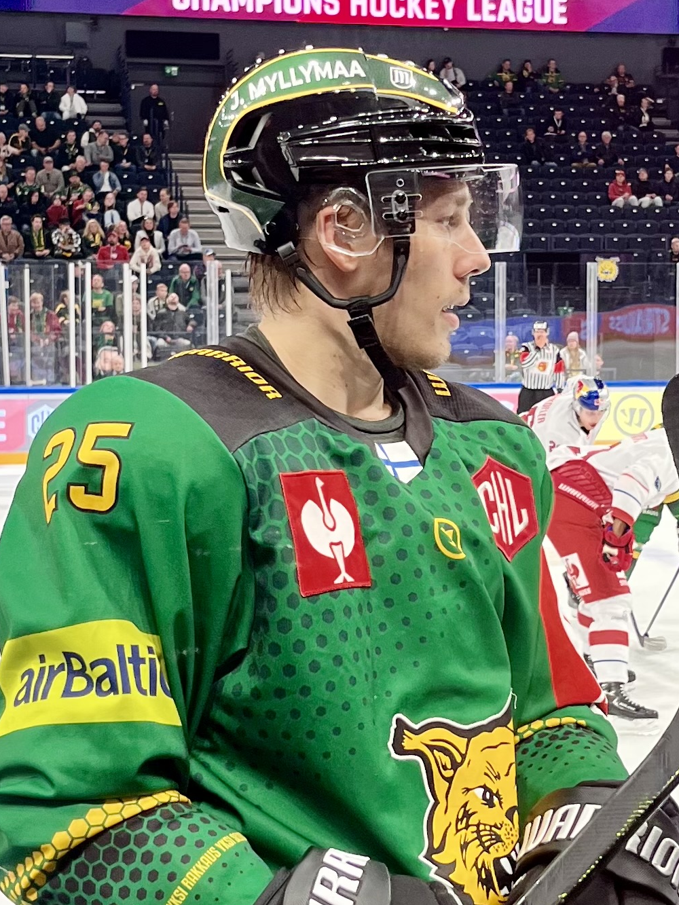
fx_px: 968
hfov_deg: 38.6
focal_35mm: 37
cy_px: 546
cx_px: 393
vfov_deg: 49.8
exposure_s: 1/100
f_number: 1.6
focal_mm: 5.1
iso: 64
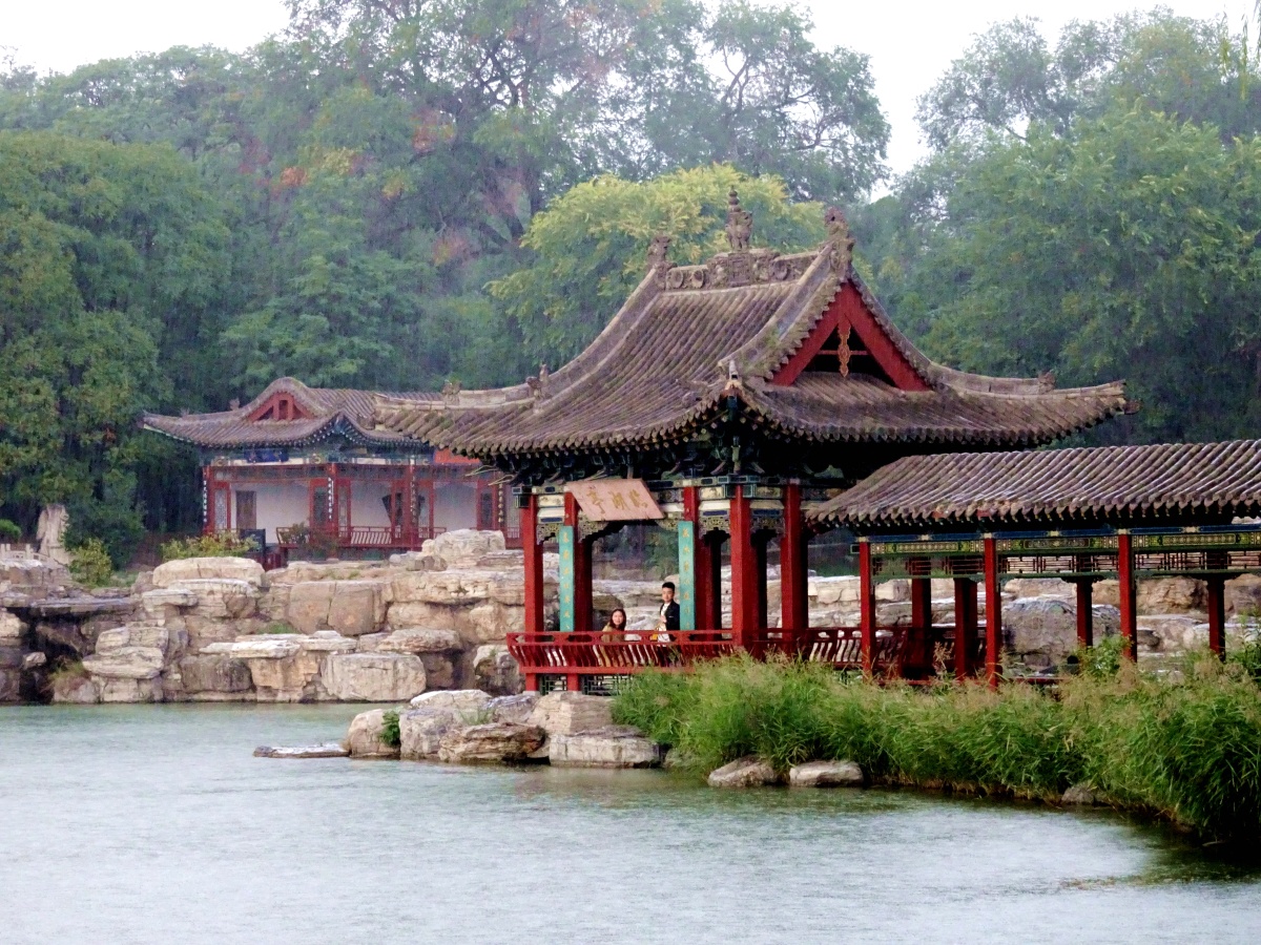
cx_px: 630
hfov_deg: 18.7
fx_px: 3825
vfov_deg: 14.1
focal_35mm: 105
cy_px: 472
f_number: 5
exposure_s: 1/60
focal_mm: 17.97
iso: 800
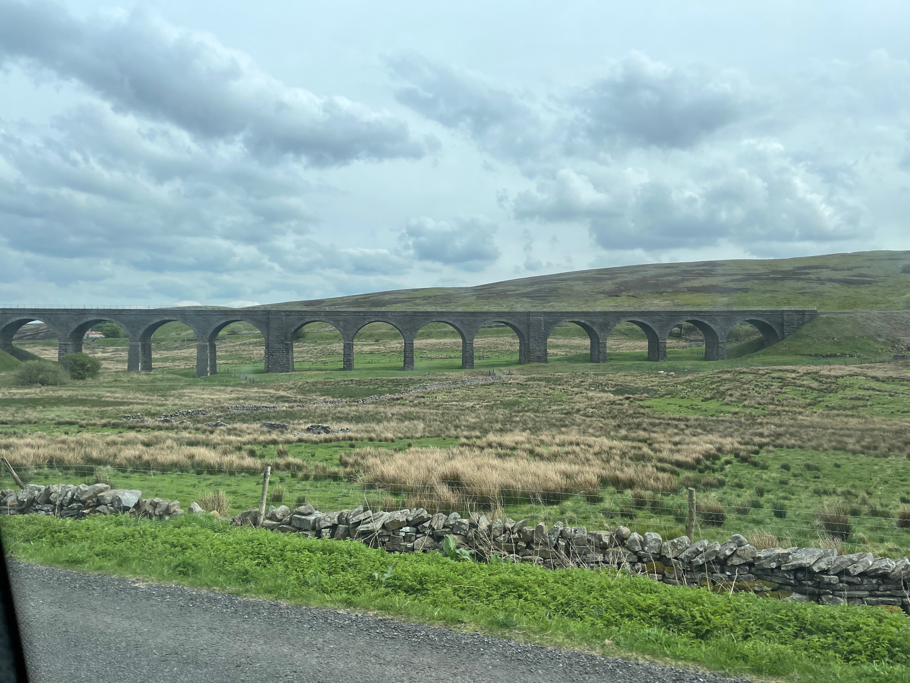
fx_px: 683
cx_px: 455
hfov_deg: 67.3
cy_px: 342
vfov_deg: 53.1
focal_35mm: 26
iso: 50
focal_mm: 5.1
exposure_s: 1/3521
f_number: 1.6
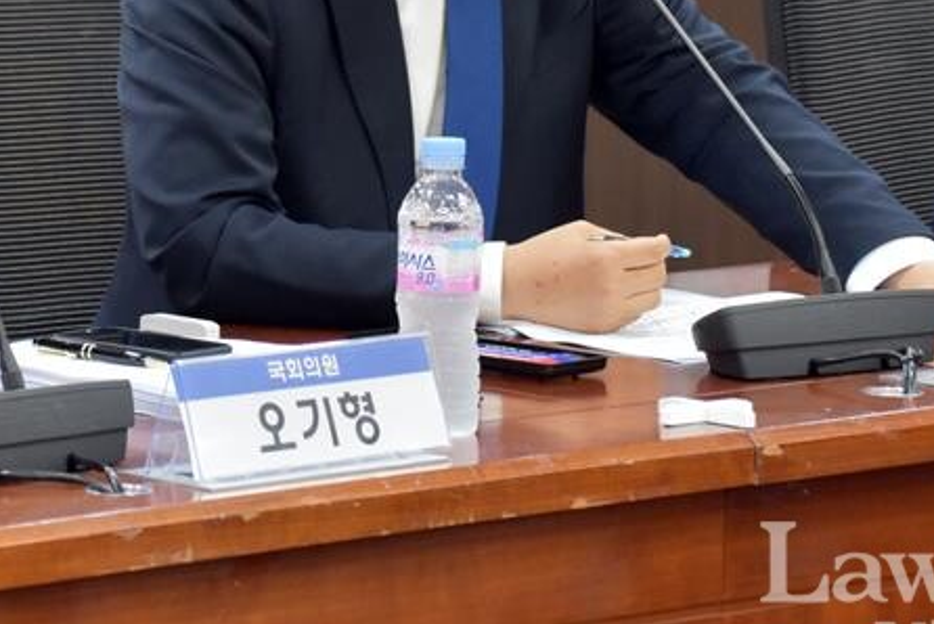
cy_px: -32
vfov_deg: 5.3
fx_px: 6702
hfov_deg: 8.0
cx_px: 285
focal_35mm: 258
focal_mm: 75
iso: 1600
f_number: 6.3
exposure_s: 1/160
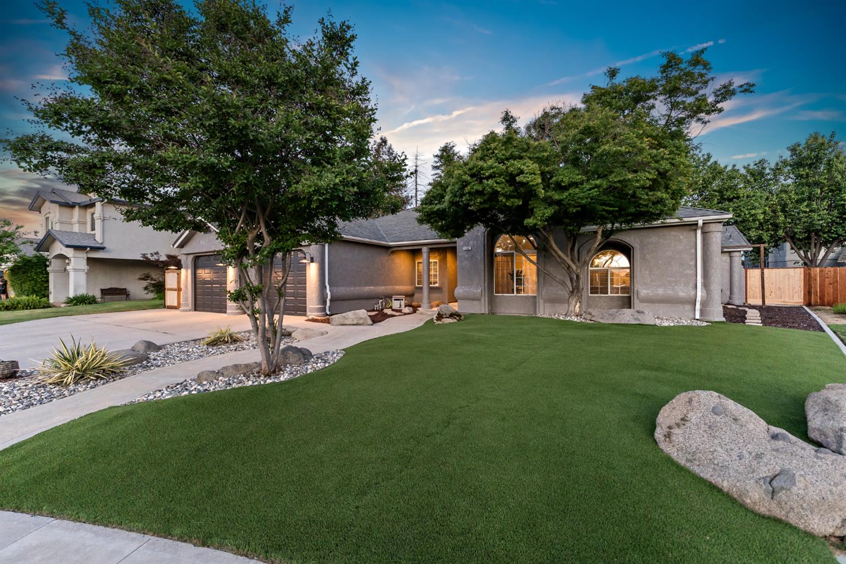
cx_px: 423
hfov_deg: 104.3
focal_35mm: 14
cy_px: 282
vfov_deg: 81.2
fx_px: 329
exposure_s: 1/160
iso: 3200
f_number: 2.8
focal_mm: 14
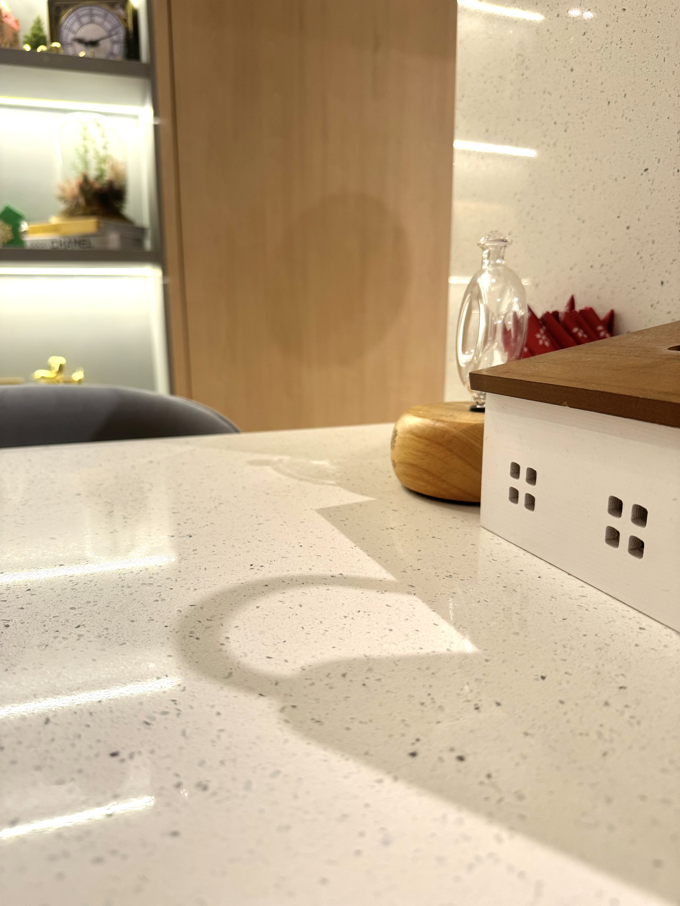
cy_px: 453
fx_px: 629
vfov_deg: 71.6
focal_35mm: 24
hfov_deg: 56.8
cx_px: 340
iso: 125
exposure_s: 1/50
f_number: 1.78
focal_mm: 6.76
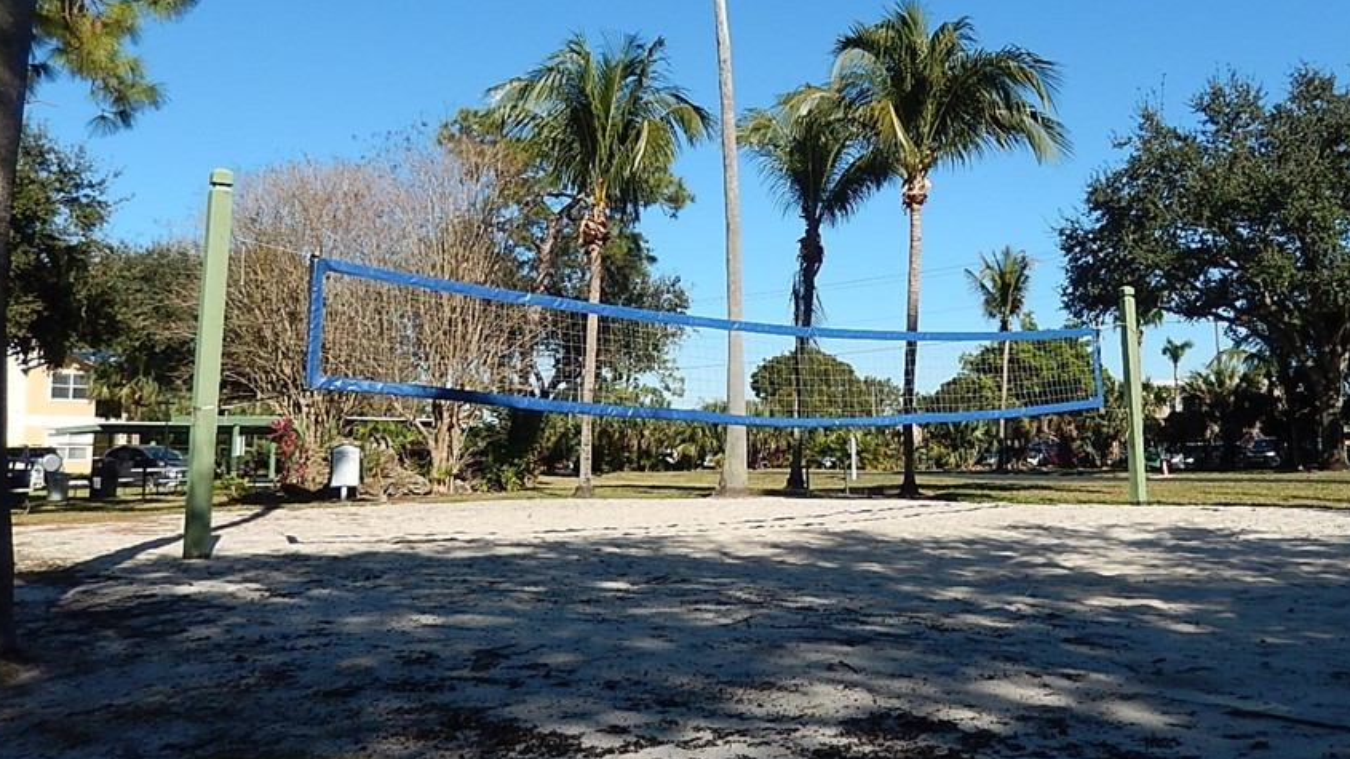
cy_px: 280
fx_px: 1181
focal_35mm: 33
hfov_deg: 59.4
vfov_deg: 35.4
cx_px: 744
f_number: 3.4
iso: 125
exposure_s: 1/1250
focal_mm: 4.5
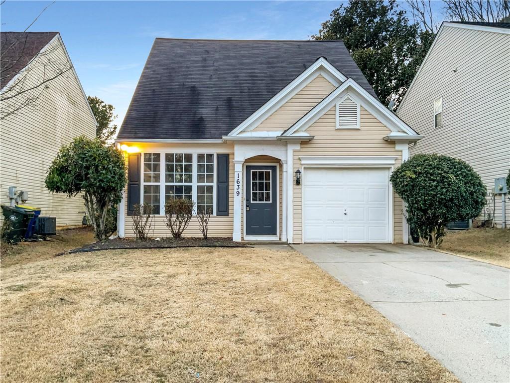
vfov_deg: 48.2
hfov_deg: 61.7
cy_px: 192
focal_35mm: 29
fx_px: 427
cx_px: 255
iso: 64
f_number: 1.8
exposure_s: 1/120
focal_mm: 3
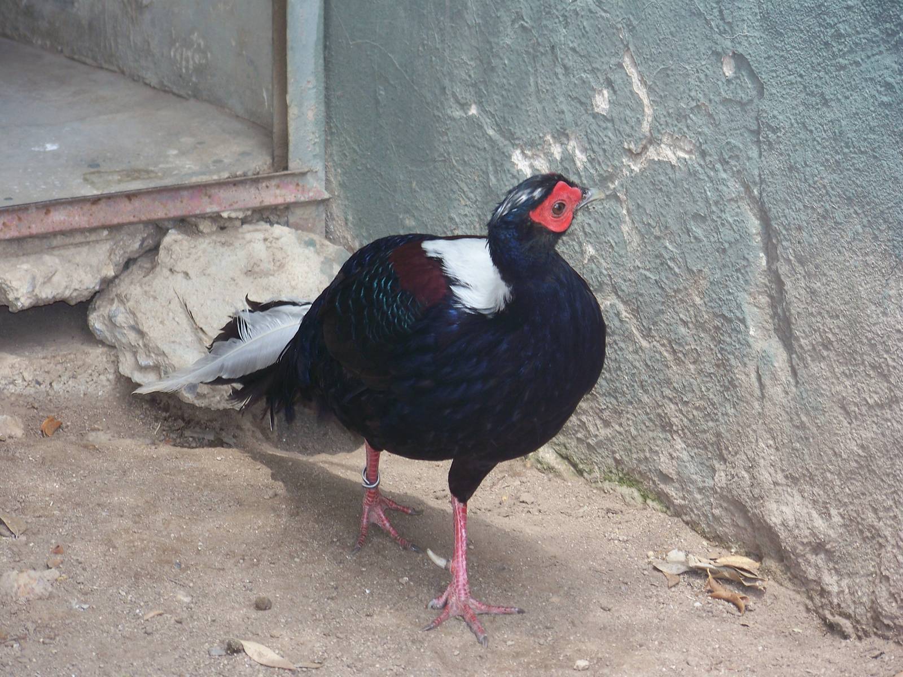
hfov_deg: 9.5
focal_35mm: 209
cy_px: 338
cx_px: 452
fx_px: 5452
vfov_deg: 7.1
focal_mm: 33.3
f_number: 3.6
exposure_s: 1/100
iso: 64
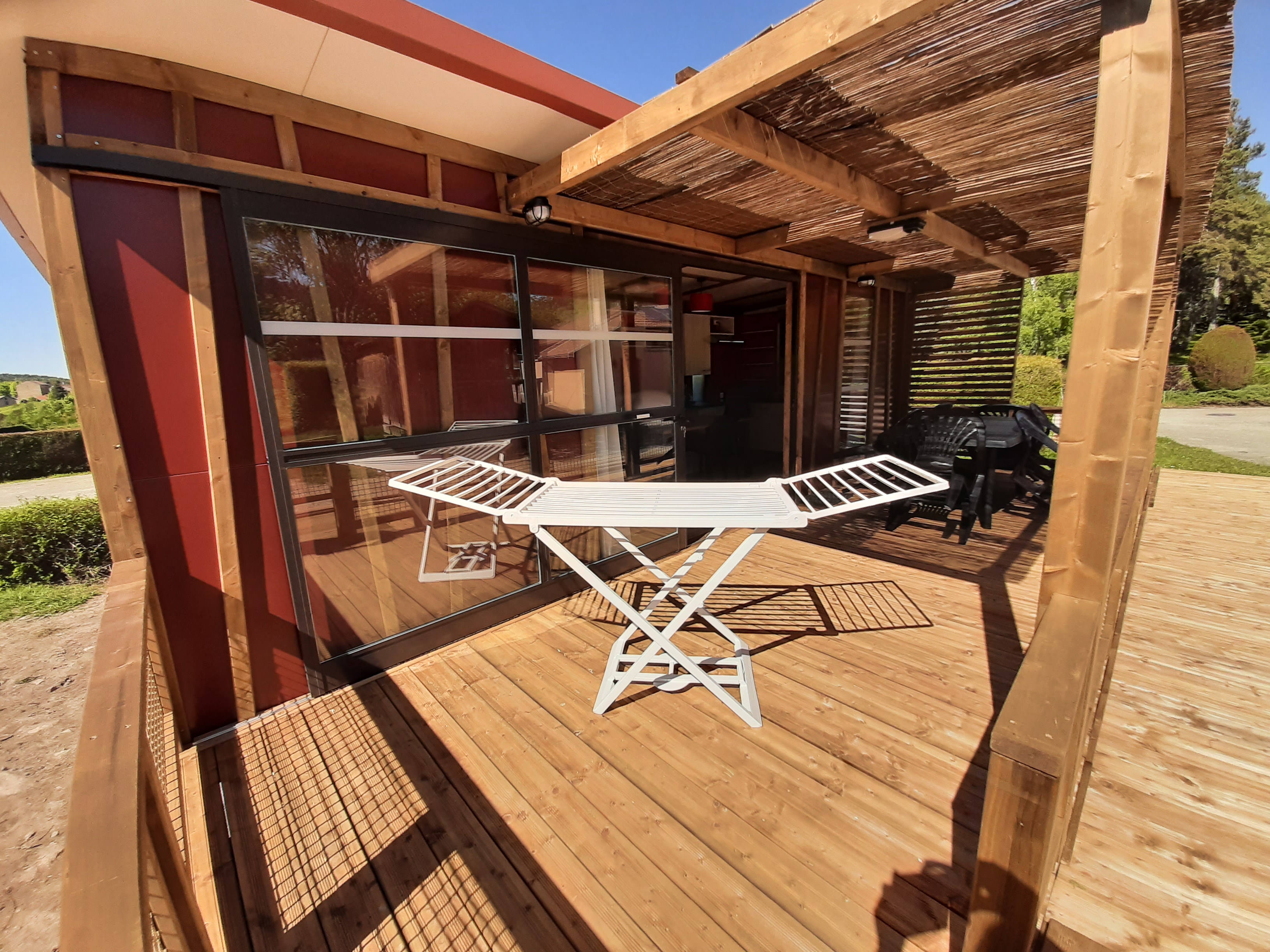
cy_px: 476
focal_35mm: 13
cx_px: 635
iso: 40
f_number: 2.2
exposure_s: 1/1002
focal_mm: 1.42
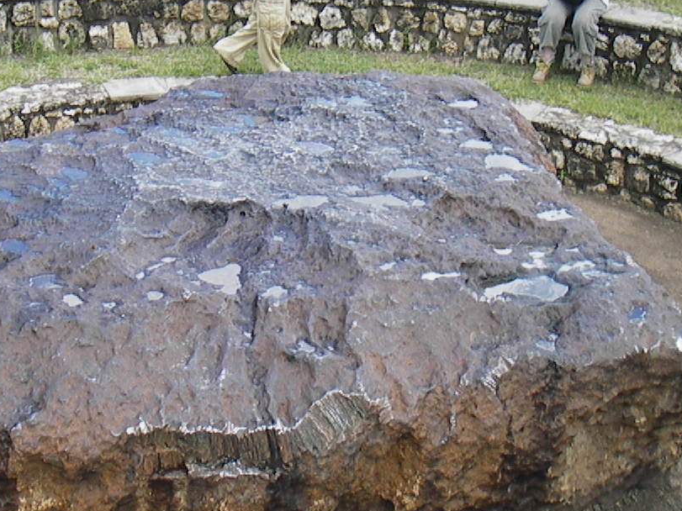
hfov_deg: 32.1
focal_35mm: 60
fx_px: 1182
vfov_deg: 24.3
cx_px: 285
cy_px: 194
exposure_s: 1/200
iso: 50
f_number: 3.3
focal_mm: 6.3
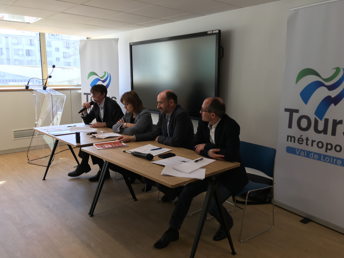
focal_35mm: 29
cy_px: 129
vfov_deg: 48.2
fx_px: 288
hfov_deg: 61.7
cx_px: 172
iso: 32
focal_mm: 4.15
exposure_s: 1/100
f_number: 2.2
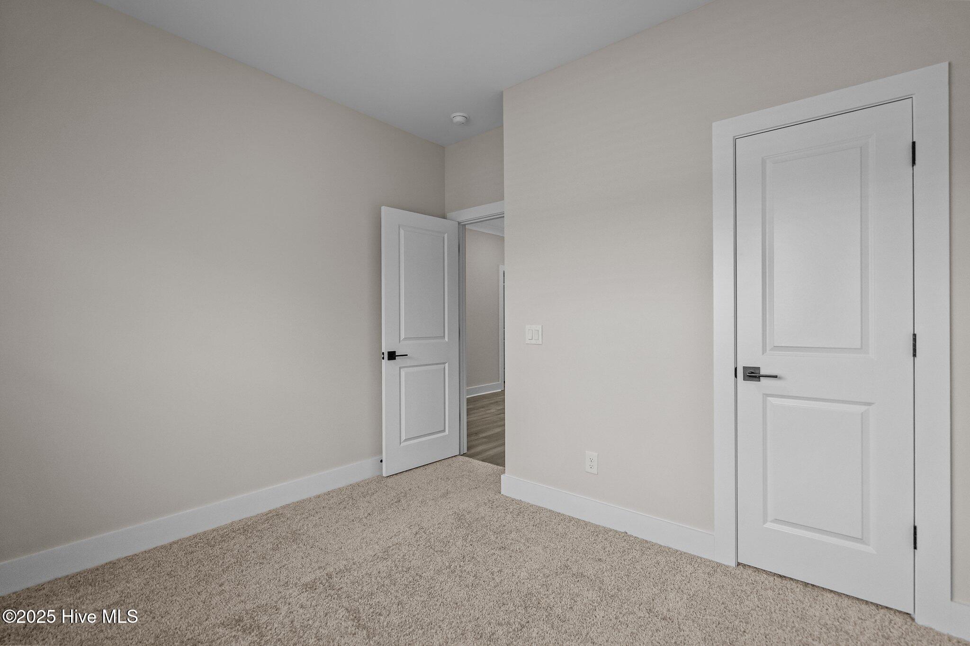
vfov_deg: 73.7
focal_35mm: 16
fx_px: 431
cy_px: 323
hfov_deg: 96.7
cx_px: 485
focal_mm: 16
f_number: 4
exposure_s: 1/13
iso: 320
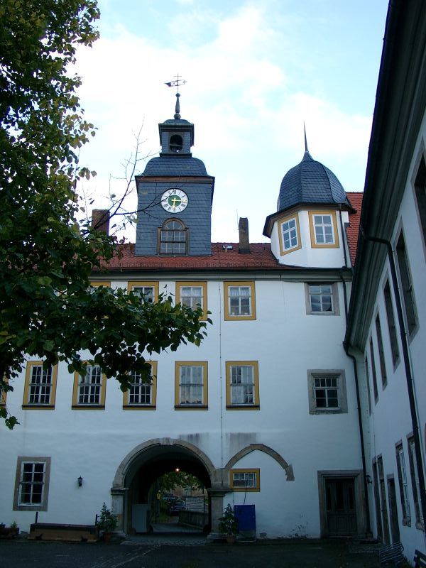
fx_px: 558
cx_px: 213
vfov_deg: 54.0
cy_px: 284
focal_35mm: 34
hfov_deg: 41.8
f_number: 2.8
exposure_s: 1/98.9
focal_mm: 7.13
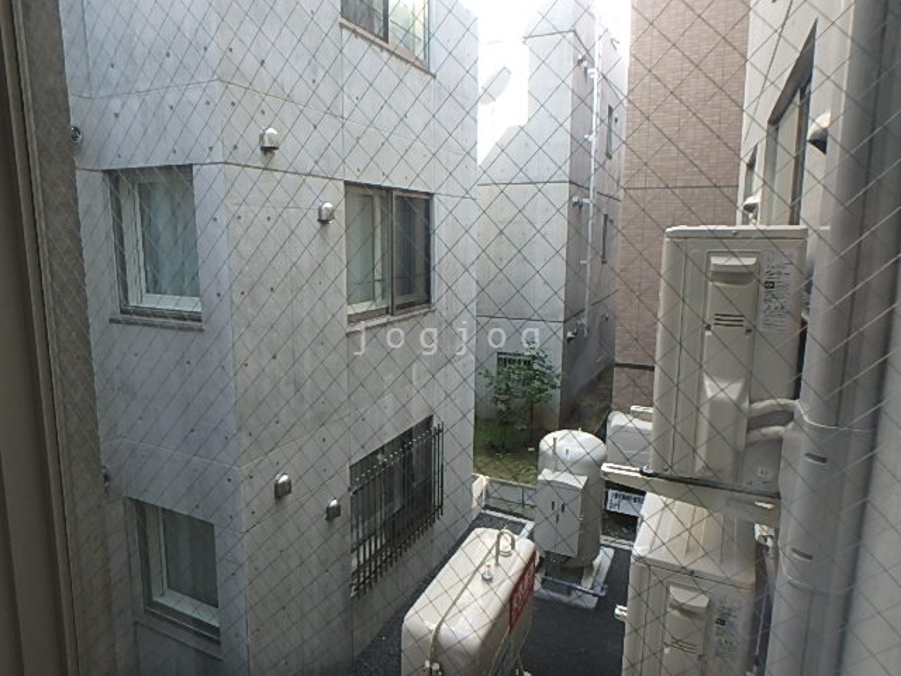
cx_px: 450
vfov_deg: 63.4
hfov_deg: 79.0
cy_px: 338
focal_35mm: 21
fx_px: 547
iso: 125
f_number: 3.5
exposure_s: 1/100
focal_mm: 3.7
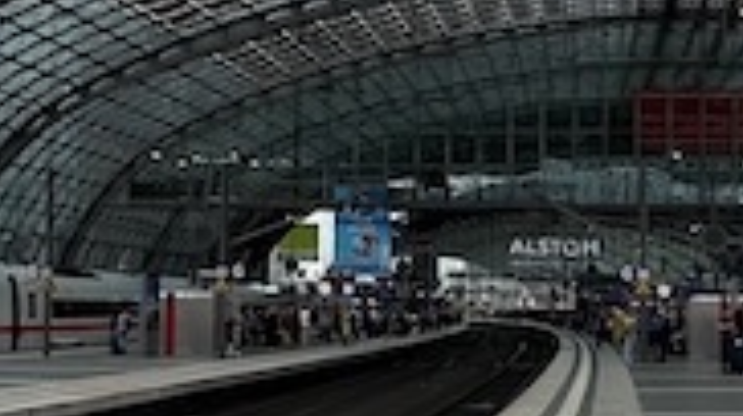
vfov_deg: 17.9
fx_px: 1319
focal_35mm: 67
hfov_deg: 31.2
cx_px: 502
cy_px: 253
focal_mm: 2.22
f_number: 2.2
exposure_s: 1/356
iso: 40
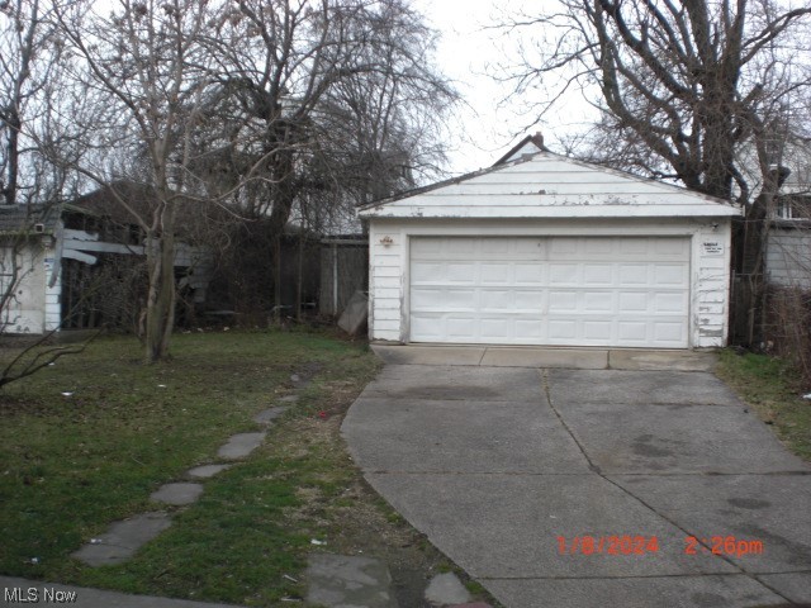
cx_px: 406
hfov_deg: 49.0
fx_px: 890
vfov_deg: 37.7
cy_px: 304
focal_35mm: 38
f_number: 3.1
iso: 64
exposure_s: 1/200
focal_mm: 6.3
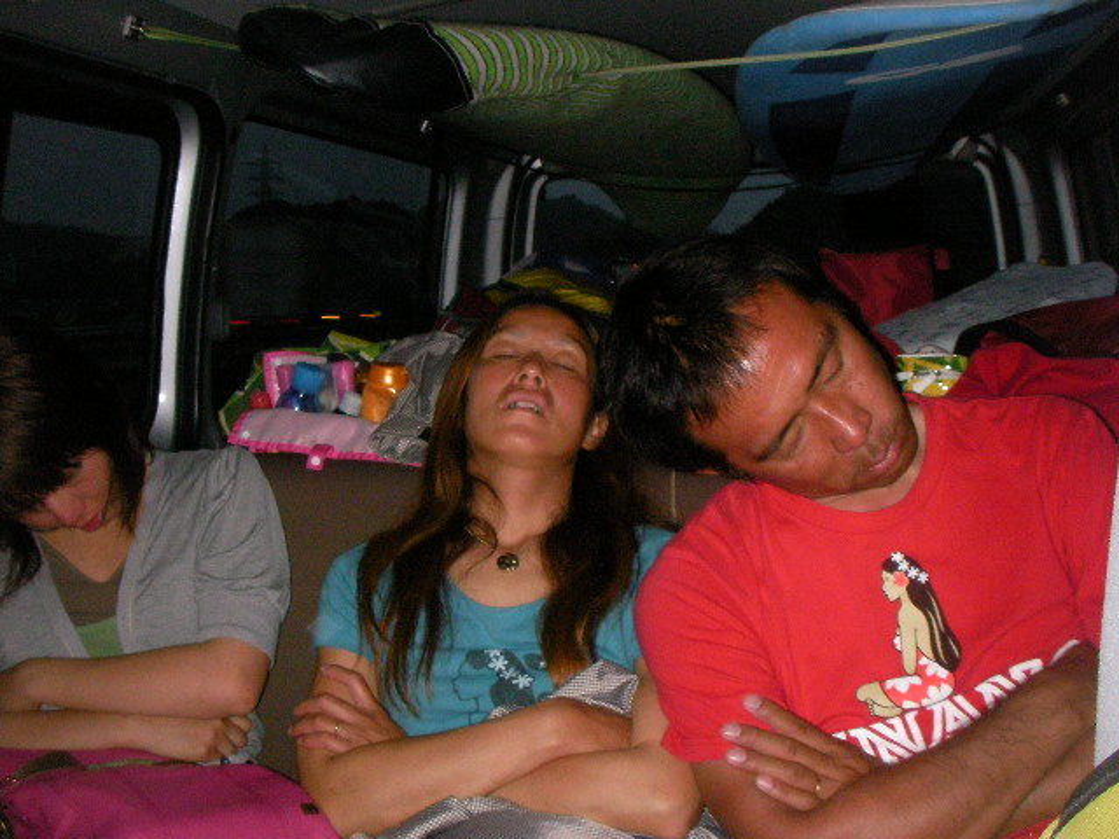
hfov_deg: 49.0
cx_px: 560
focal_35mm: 38
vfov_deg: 37.7
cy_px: 420
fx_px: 1228
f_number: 5.6
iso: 400
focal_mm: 6.3
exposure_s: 1/30
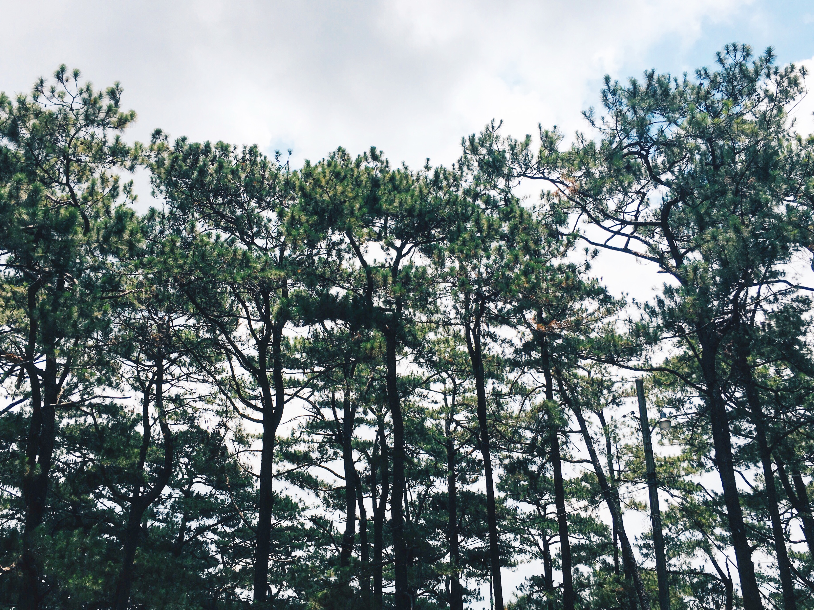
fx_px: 682
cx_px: 407
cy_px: 305
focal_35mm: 29
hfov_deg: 61.7
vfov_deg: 48.2
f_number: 2.2
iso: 25
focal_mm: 4.15
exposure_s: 1/1923
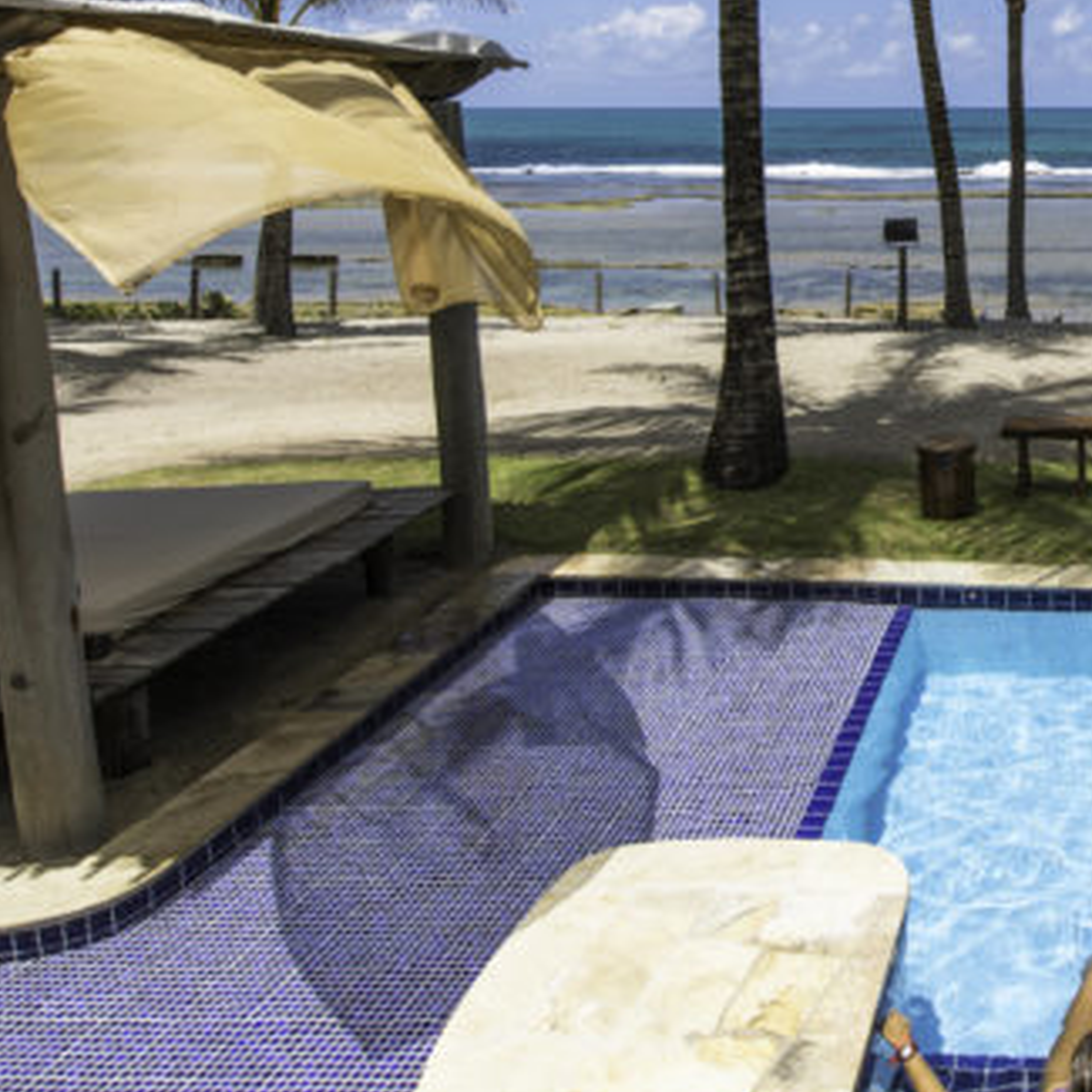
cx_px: 1099
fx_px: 1178
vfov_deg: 47.8
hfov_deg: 42.7
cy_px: 270
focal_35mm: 33
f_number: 8
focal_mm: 14
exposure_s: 1/400
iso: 50
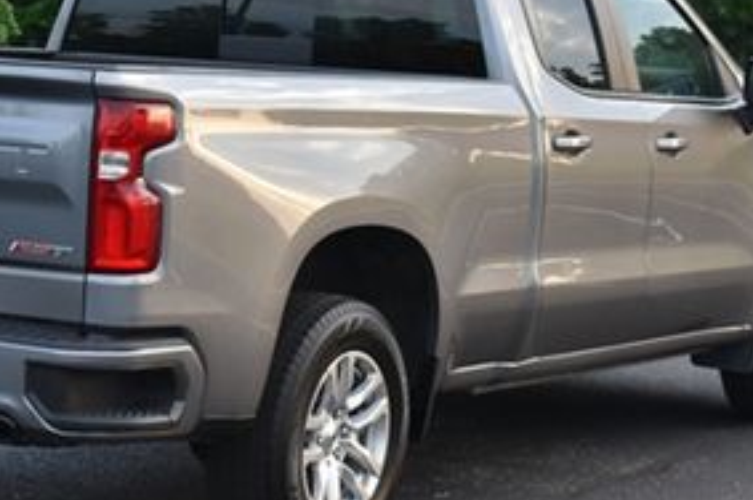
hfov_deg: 15.8
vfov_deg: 10.6
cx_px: 210
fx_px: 2695
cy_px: 112
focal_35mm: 129
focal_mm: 38
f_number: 4.8
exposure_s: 1/250
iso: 500
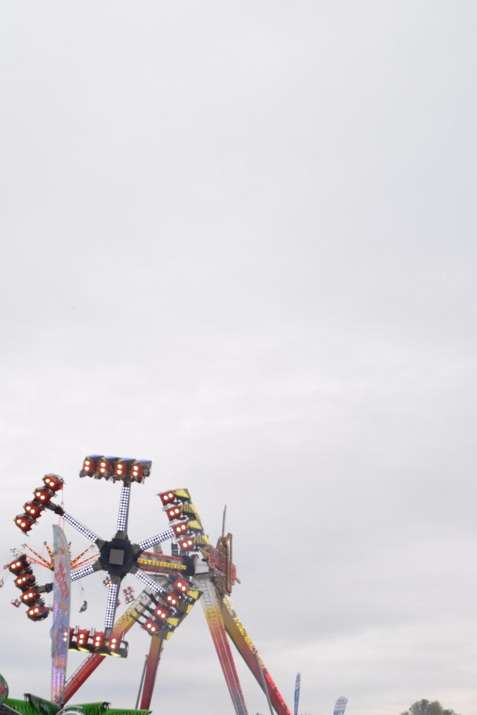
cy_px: 619
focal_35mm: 64
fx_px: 1272
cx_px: 301
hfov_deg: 21.2
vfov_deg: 30.3
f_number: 6.3
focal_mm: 22
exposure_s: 1/160
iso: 100
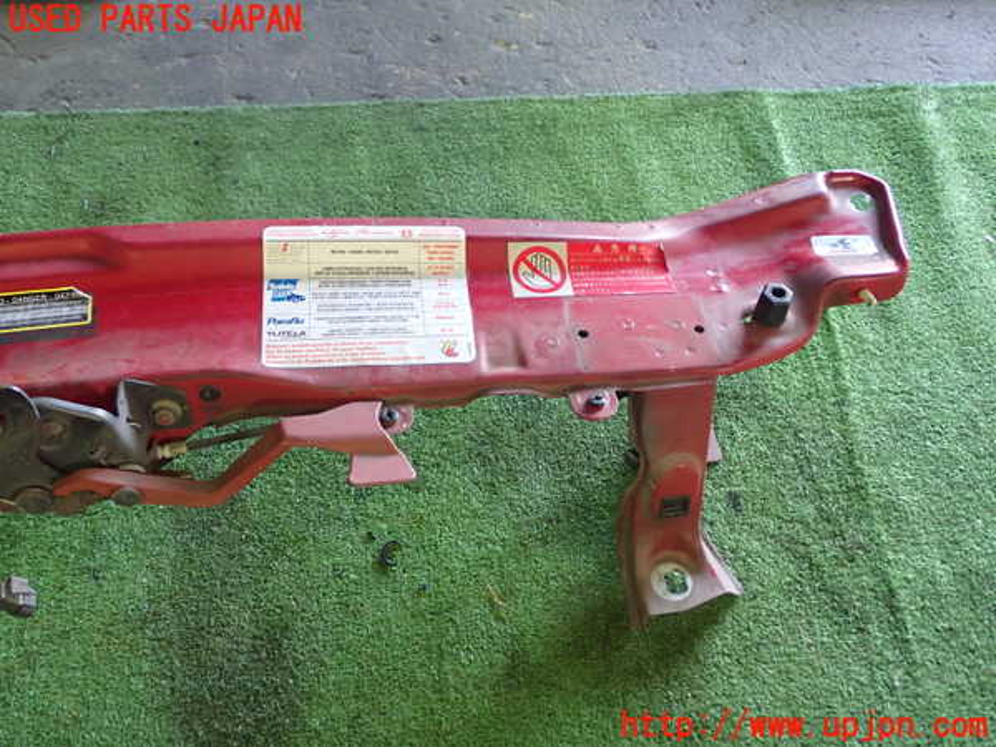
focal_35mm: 36
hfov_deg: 51.4
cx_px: 498
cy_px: 374
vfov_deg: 39.7
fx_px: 1036
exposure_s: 1/40
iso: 500
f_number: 2.5
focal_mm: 6.37
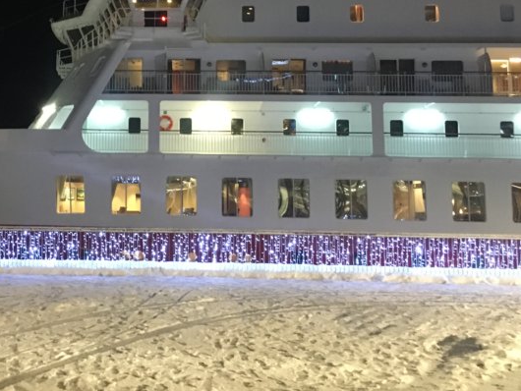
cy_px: 93
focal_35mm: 56
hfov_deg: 33.4
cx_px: 106
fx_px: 843
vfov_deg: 25.8
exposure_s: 1/17
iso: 250
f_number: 2.2
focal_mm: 4.15
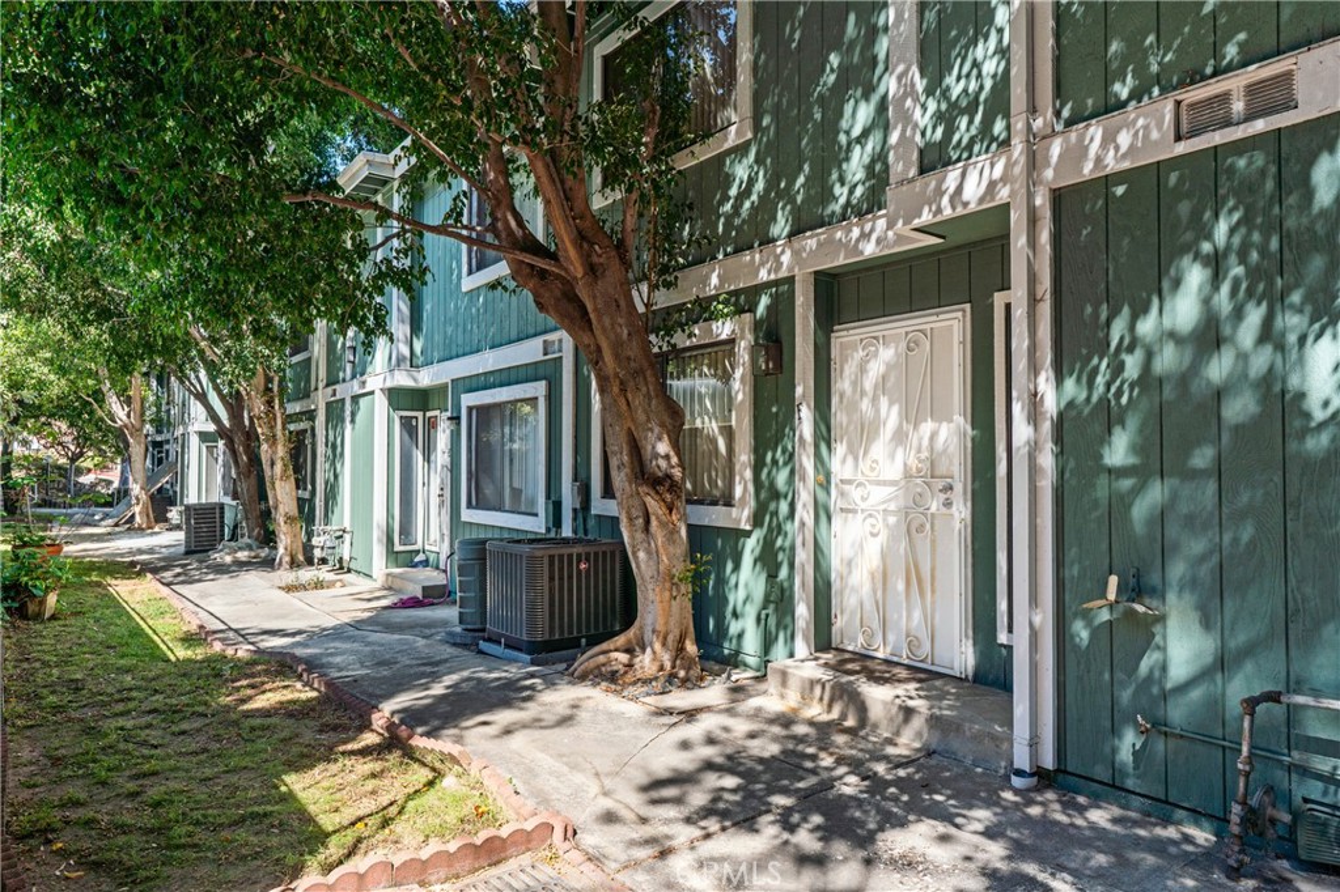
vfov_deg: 57.2
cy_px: 446
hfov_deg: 78.6
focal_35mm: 22
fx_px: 819
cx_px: 670
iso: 125
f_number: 7.1
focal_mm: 22
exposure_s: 1/200
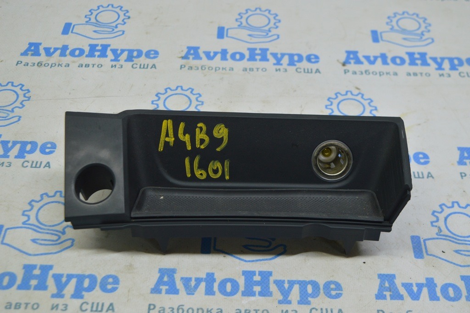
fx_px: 665
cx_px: 235
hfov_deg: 38.9
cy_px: 156
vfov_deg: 26.4
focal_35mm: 51
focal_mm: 34
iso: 400
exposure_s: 1/40
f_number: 5.6
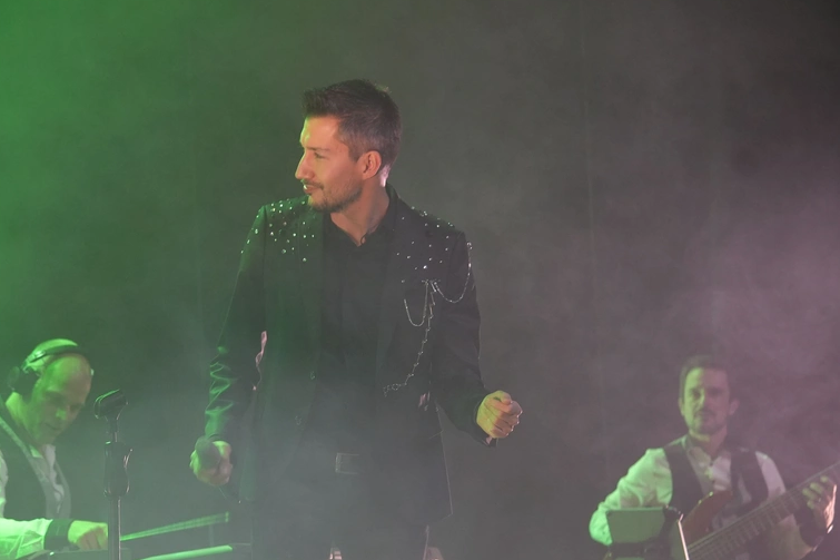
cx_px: 128
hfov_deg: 13.2
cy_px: 457
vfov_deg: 8.8
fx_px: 3616
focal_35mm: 155
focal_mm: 90
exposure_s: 1/160
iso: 2000
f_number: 4
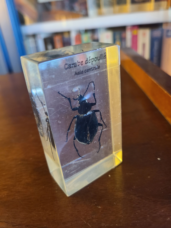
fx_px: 171
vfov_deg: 67.3
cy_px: 114
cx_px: 86
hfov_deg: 53.1
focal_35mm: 26
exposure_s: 1/25
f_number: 1.8
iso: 500
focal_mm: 5.4
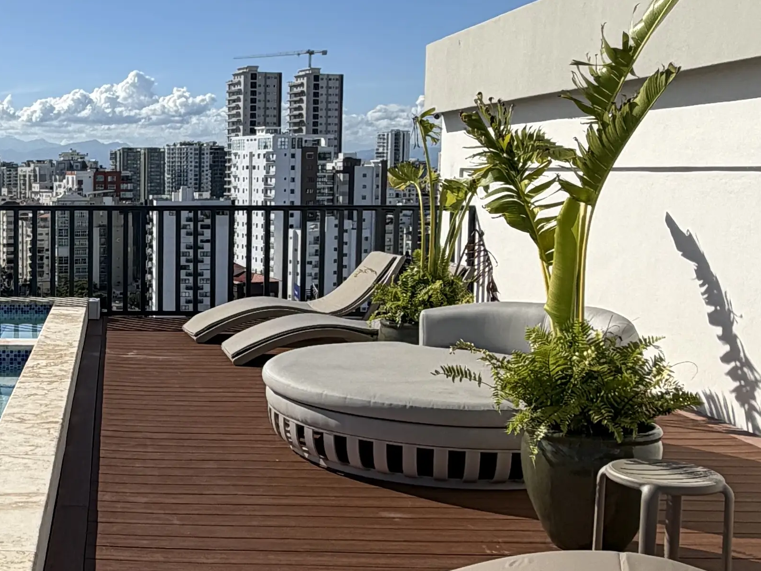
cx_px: 55
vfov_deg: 29.1
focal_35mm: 50
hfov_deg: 35.6
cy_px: 289
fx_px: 1099
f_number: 2.2
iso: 20
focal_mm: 2.22
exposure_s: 1/1848
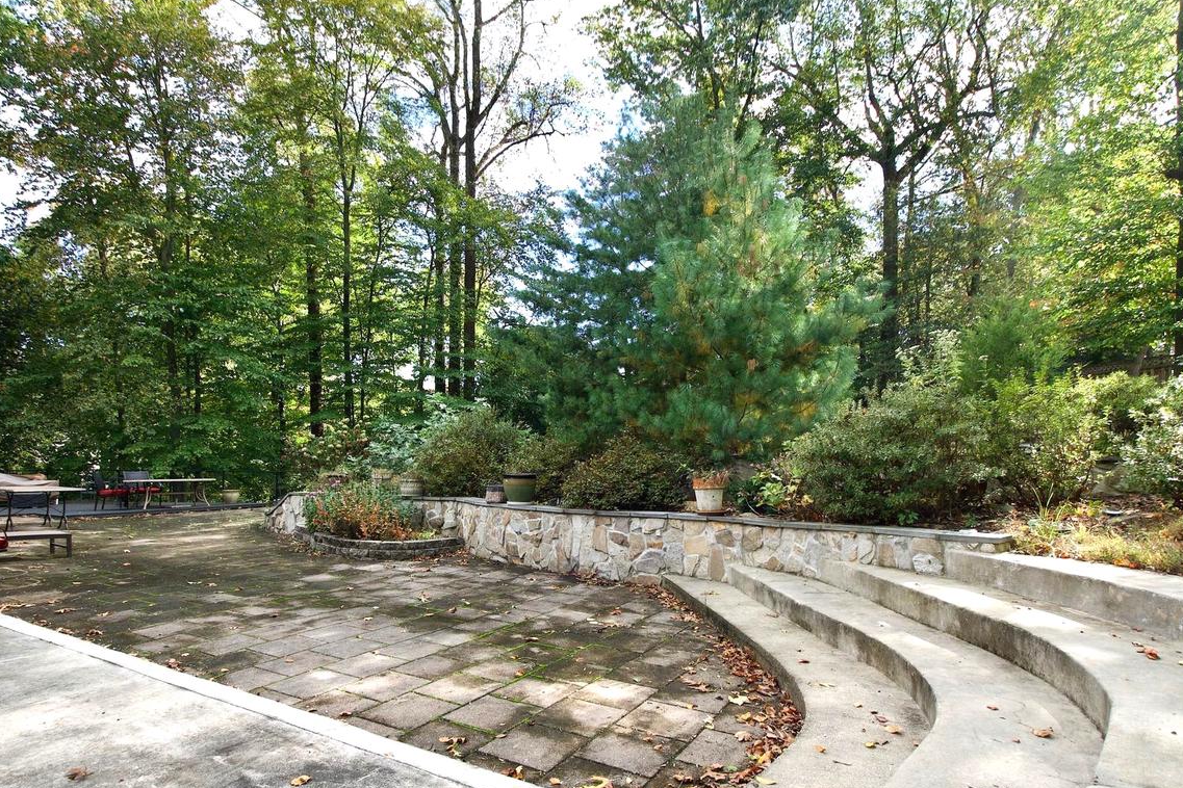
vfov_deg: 64.5
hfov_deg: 86.7
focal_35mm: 19
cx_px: 546
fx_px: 624
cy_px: 426
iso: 320
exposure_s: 1/320
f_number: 7.1
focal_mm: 10
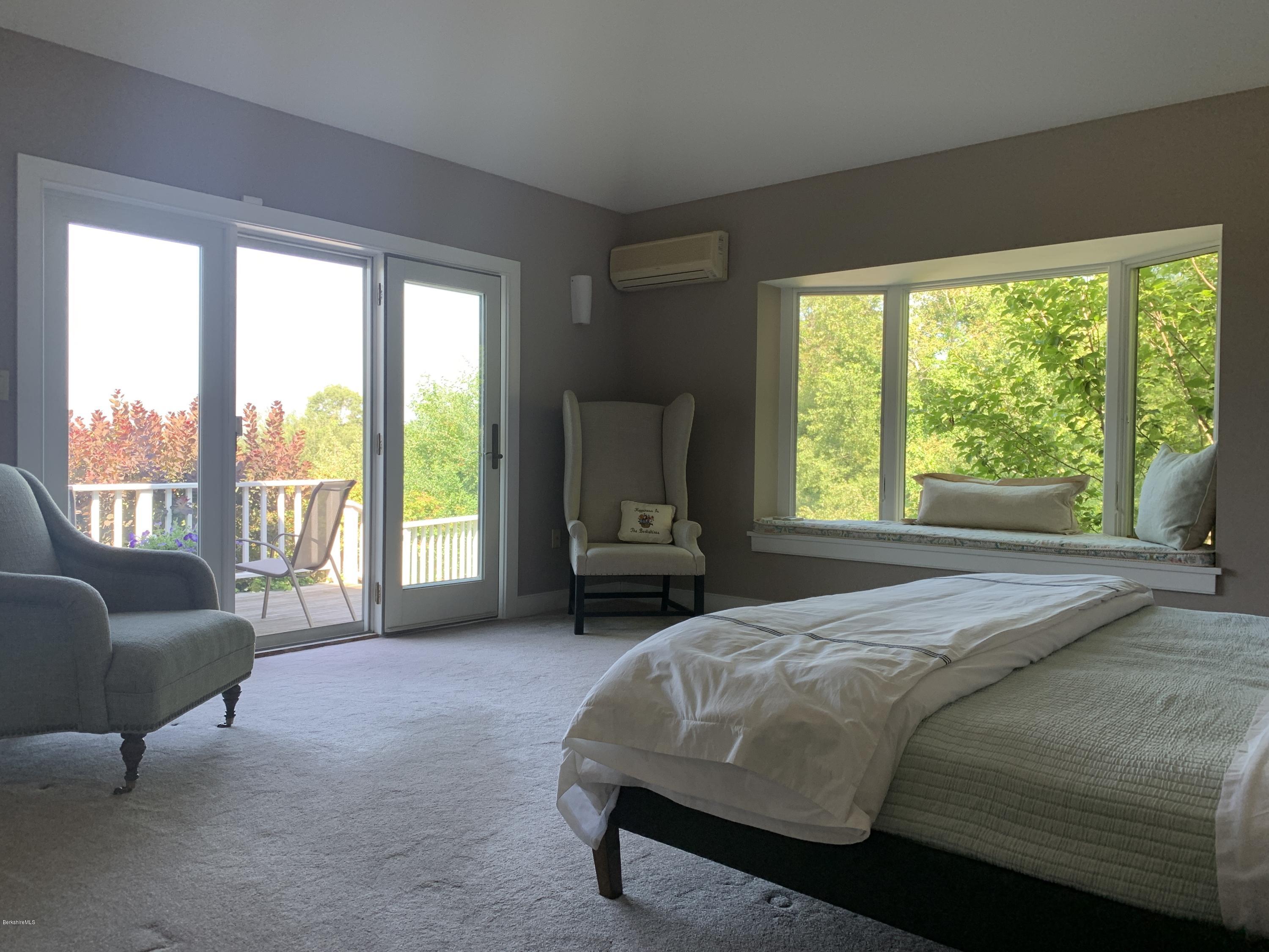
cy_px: 476
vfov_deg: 53.1
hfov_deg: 67.3
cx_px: 634
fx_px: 953
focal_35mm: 26
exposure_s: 1/121
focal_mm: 4.25
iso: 50
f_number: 1.8
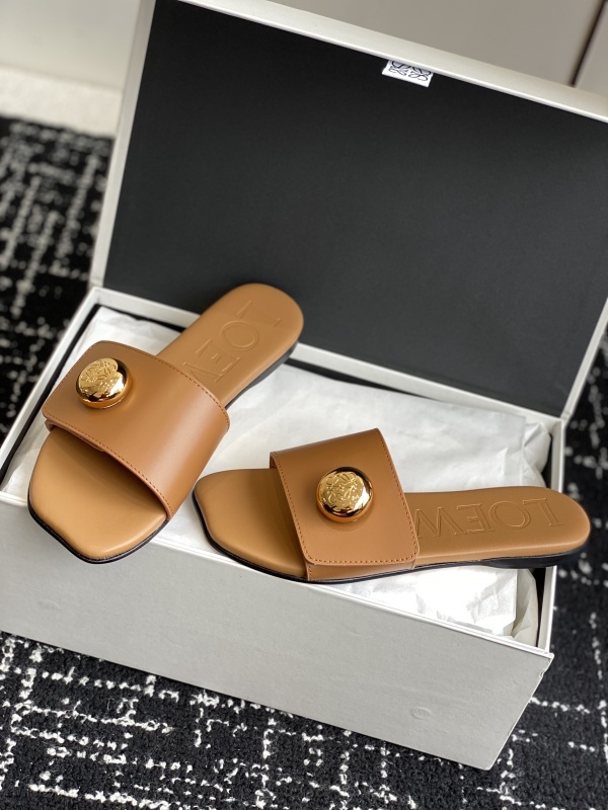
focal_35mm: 52
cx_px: 304
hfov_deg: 28.0
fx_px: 1218
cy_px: 405
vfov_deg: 36.8
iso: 25
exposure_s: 1/122
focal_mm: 6
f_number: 2
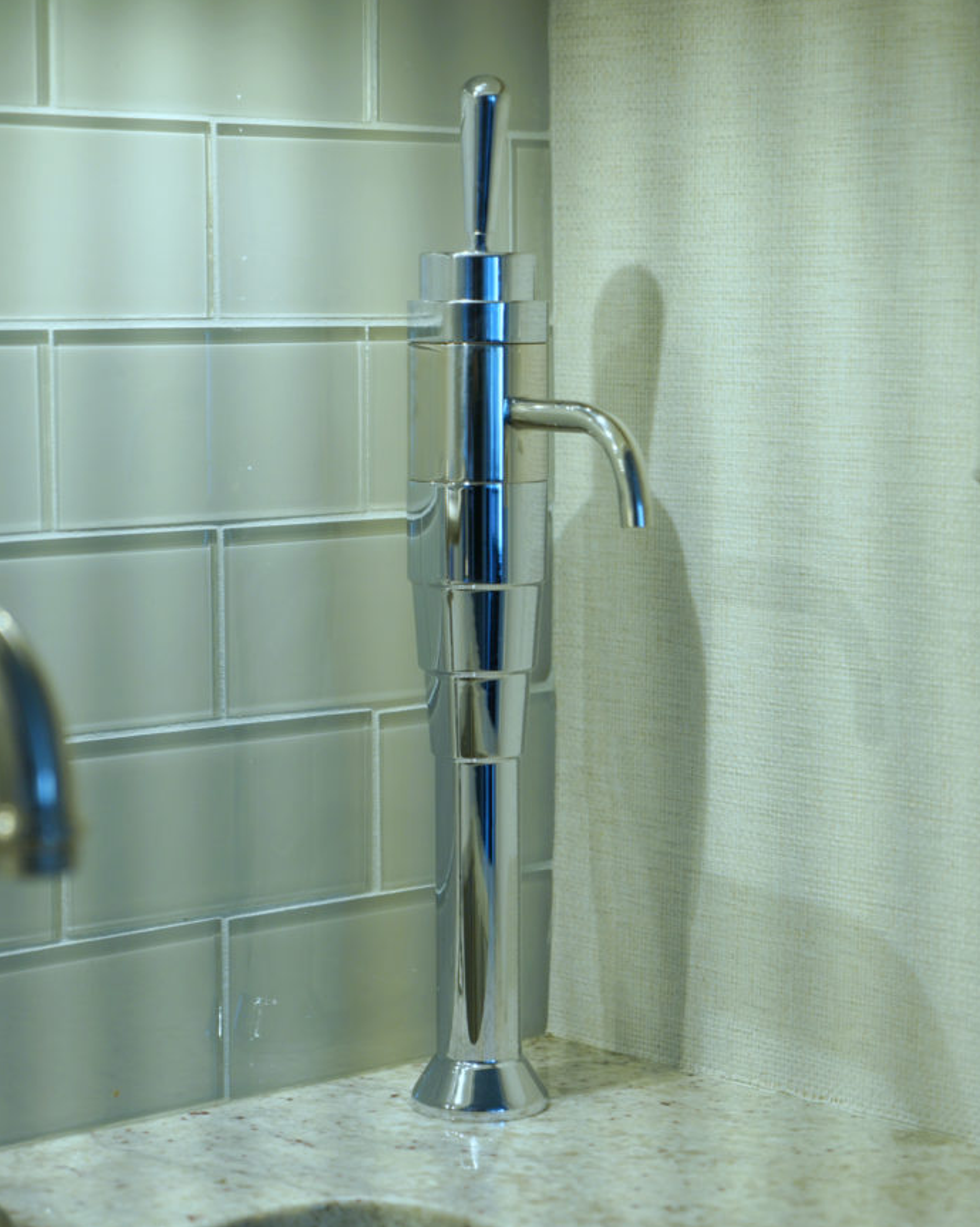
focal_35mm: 80
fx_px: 2902
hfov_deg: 19.2
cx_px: 495
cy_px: 717
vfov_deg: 23.8
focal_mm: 70
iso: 400
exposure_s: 1/90
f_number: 4
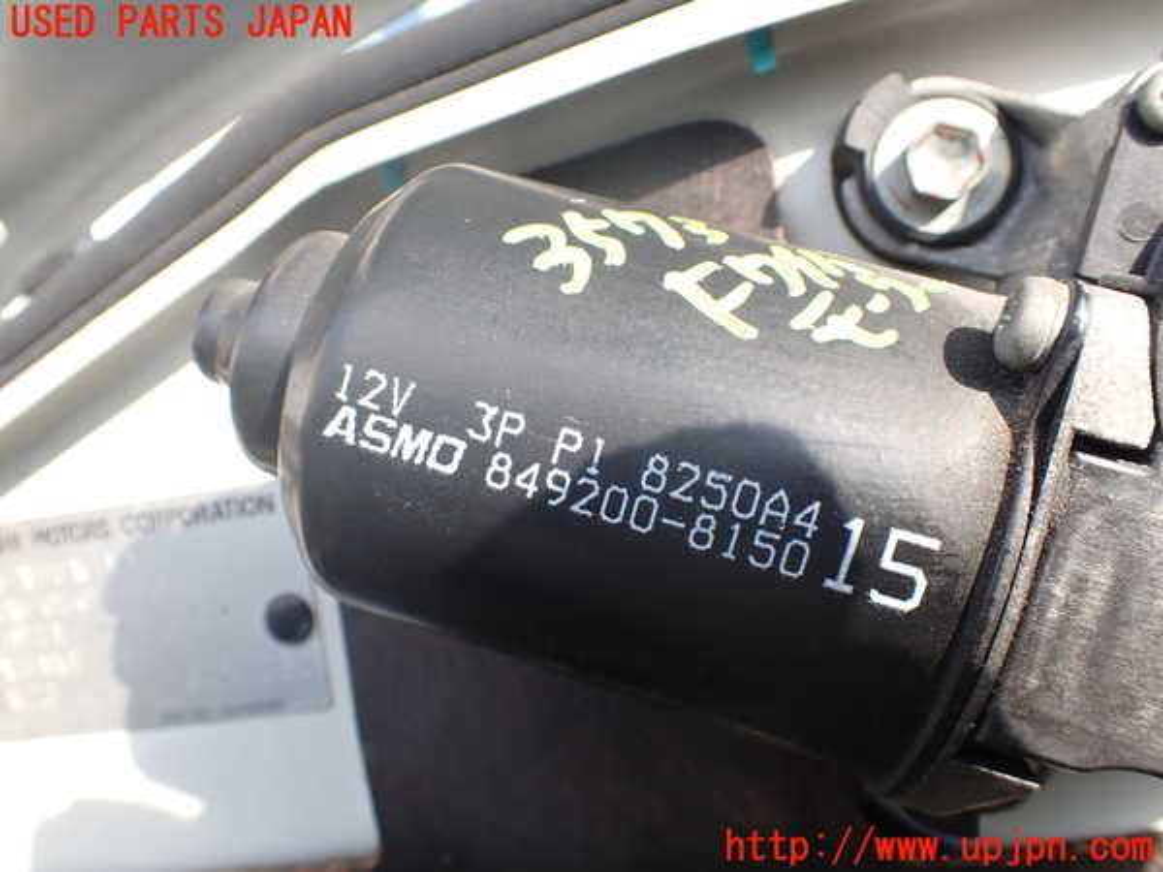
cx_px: 582
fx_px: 1008
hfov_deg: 60.0
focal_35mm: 30
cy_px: 436
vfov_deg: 46.8
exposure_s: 1/160
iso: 100
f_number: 3.2
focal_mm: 5.4
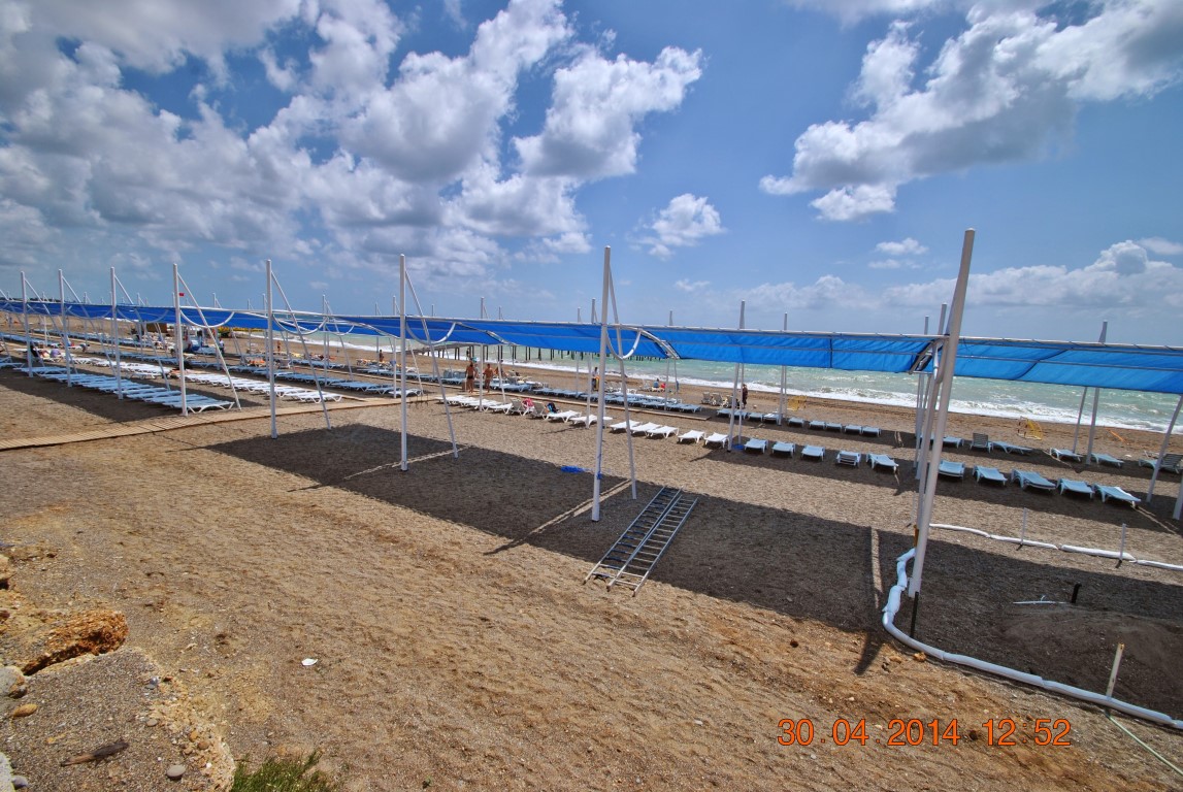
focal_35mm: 15
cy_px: 396
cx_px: 592
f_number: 10
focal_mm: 10
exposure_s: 1/400
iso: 100
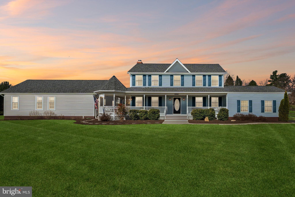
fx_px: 164
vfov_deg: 61.9
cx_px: 148
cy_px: 98
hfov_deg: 84.0
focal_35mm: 20
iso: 100
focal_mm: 13.6
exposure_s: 1/320
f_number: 9
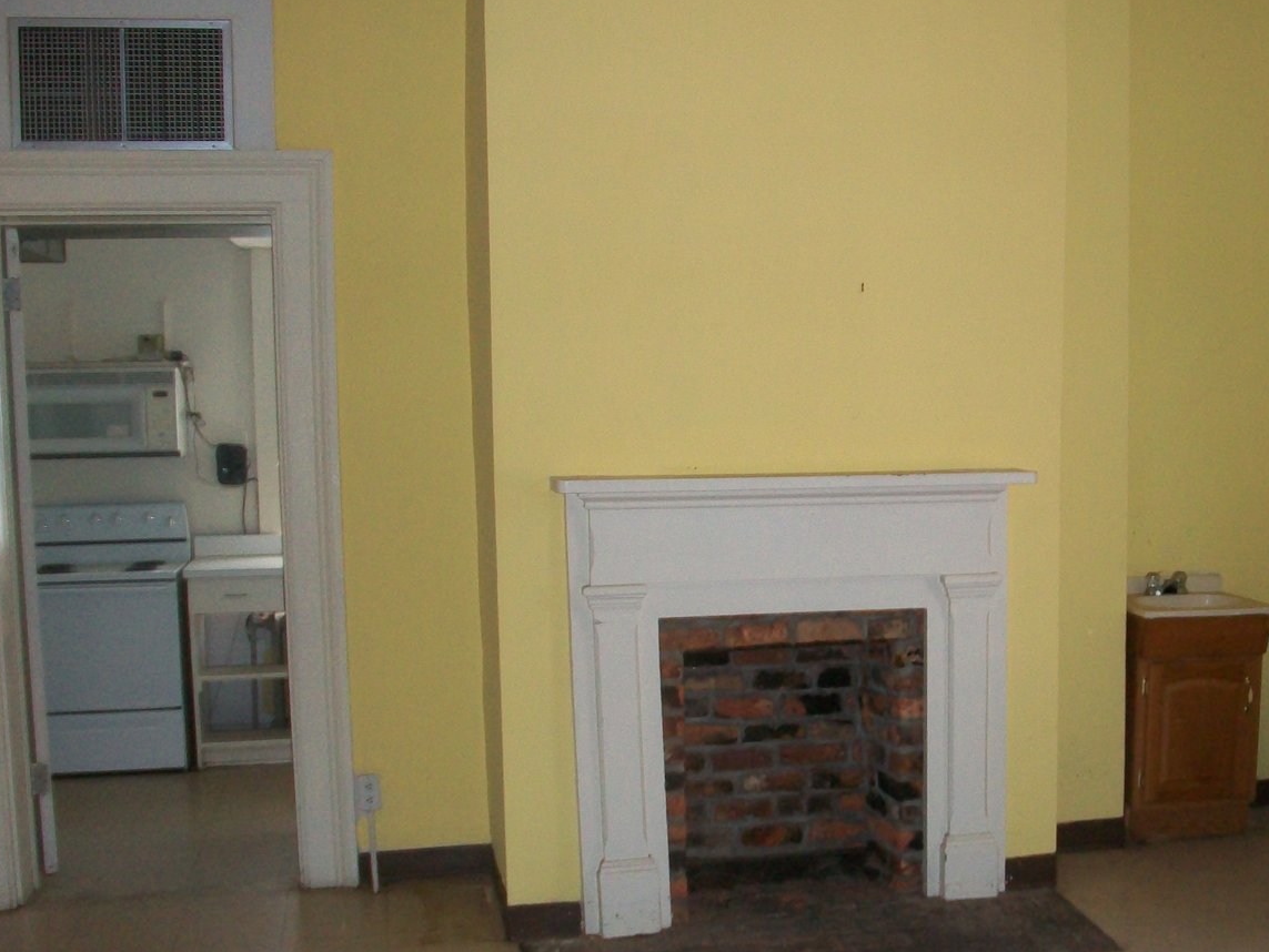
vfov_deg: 32.1
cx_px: 831
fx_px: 1650
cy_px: 553
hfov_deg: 41.6
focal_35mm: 45
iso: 160
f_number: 2.8
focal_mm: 5.7
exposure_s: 1/60
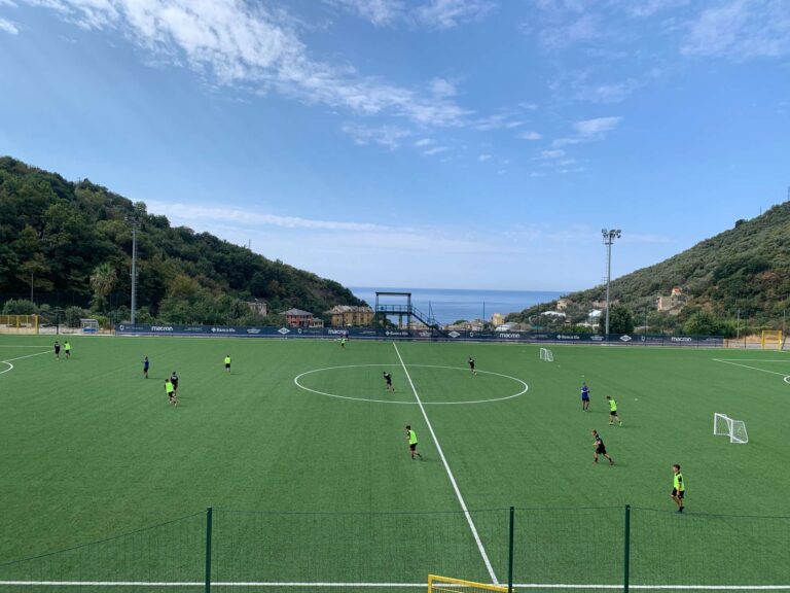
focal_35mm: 26
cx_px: 395
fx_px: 593
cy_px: 296
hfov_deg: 67.3
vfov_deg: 53.1
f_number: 1.8
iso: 25
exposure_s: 1/2611
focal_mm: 4.25
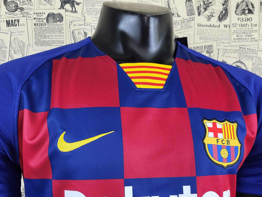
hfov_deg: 48.9
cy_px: 139
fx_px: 288
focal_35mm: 38
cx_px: 117
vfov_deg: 37.1
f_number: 1.8
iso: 125
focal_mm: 4.25
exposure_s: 1/100
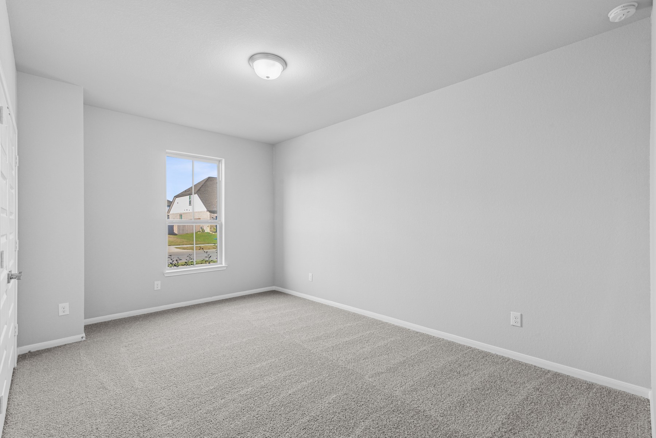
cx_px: 328
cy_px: 219
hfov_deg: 96.7
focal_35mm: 16
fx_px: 292
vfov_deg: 73.8
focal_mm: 16
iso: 100
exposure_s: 1/4
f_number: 9
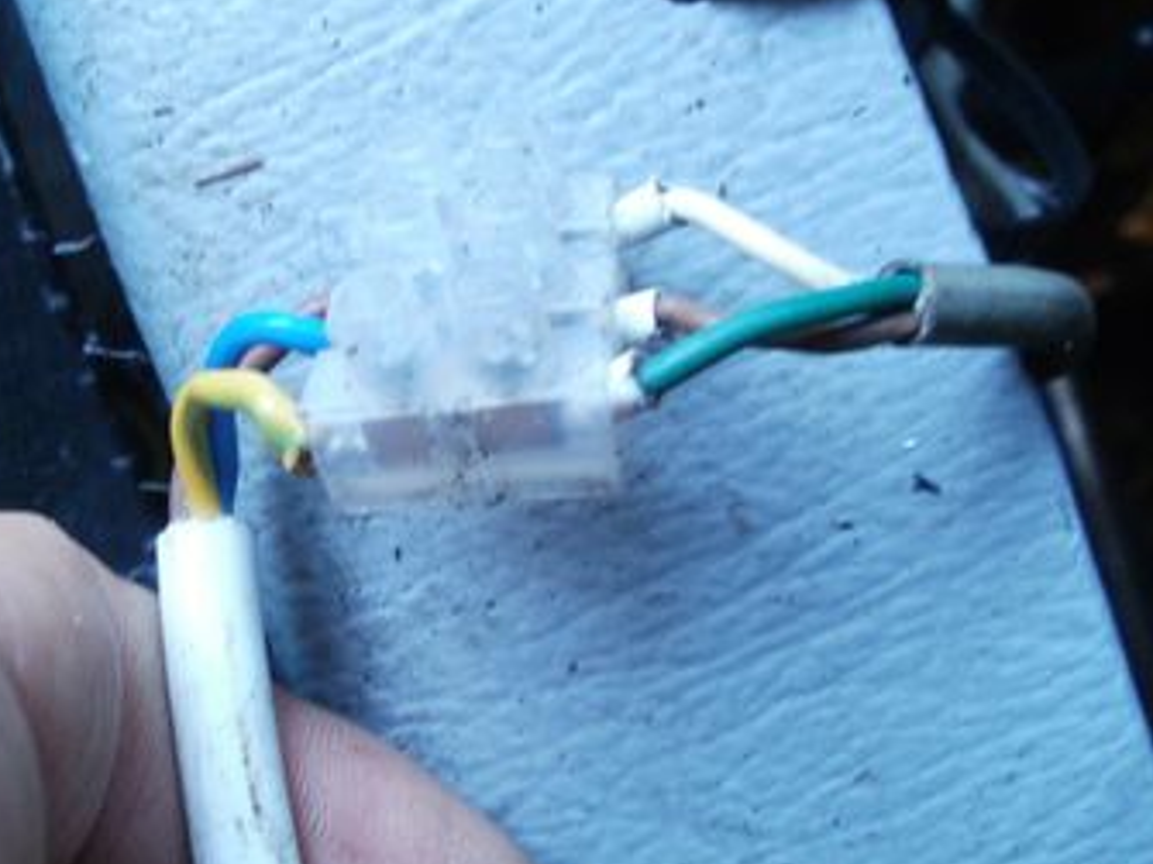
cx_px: 523
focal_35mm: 43
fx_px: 1432
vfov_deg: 33.6
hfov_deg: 43.8
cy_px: 389
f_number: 3.5
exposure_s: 1/15
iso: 400
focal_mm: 6.3
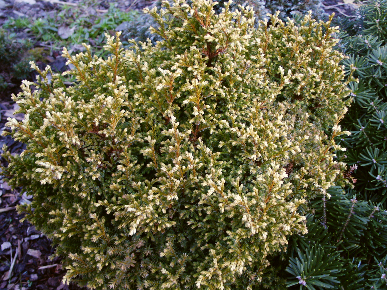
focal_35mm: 46
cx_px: 205
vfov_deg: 31.5
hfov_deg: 41.2
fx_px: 514
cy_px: 149
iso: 100
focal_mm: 8.72
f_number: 3.6
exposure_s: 1/45
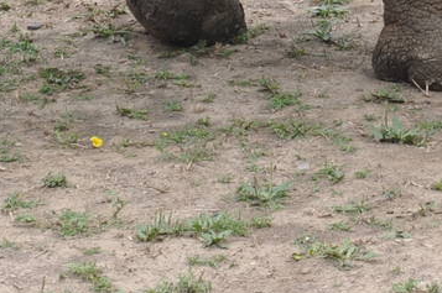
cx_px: 175
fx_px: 6596
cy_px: -362
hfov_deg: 3.8
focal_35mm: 538
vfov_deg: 2.5
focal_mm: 80
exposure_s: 1/200
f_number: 7.1
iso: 200
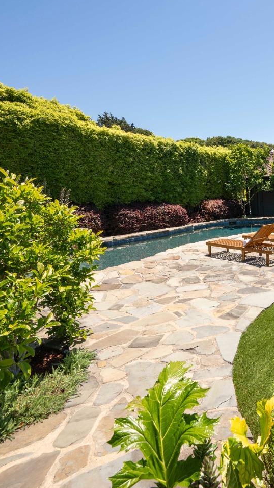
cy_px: 240
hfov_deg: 39.2
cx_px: 312
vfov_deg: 78.7
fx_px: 297
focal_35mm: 23
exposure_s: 1/320
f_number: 9
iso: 250
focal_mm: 14
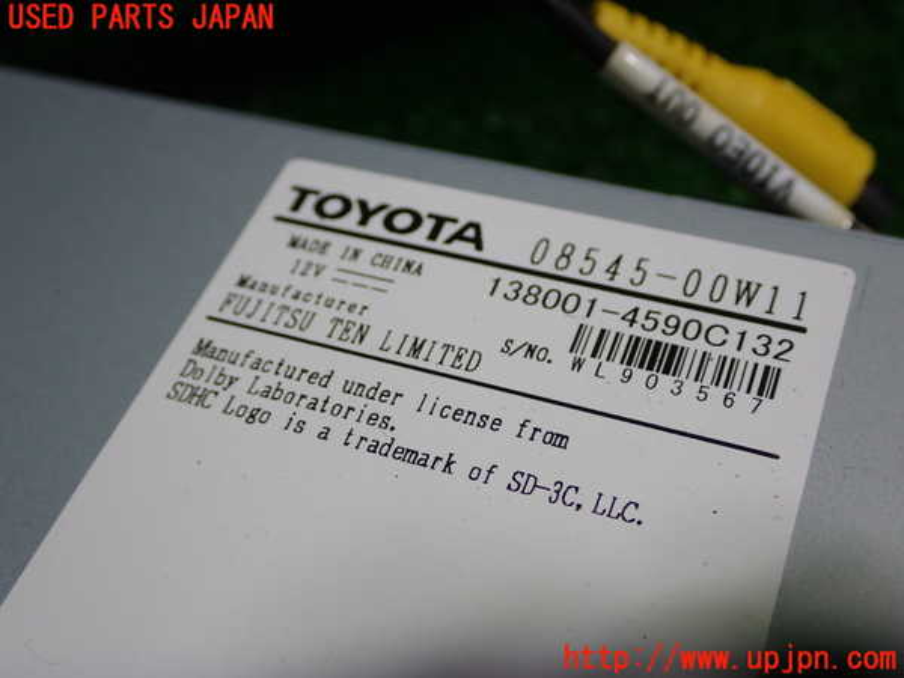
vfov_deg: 30.9
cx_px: 452
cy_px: 339
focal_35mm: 47
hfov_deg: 40.4
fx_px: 1227
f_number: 3.1
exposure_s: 1/100
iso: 200
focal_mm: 8.4
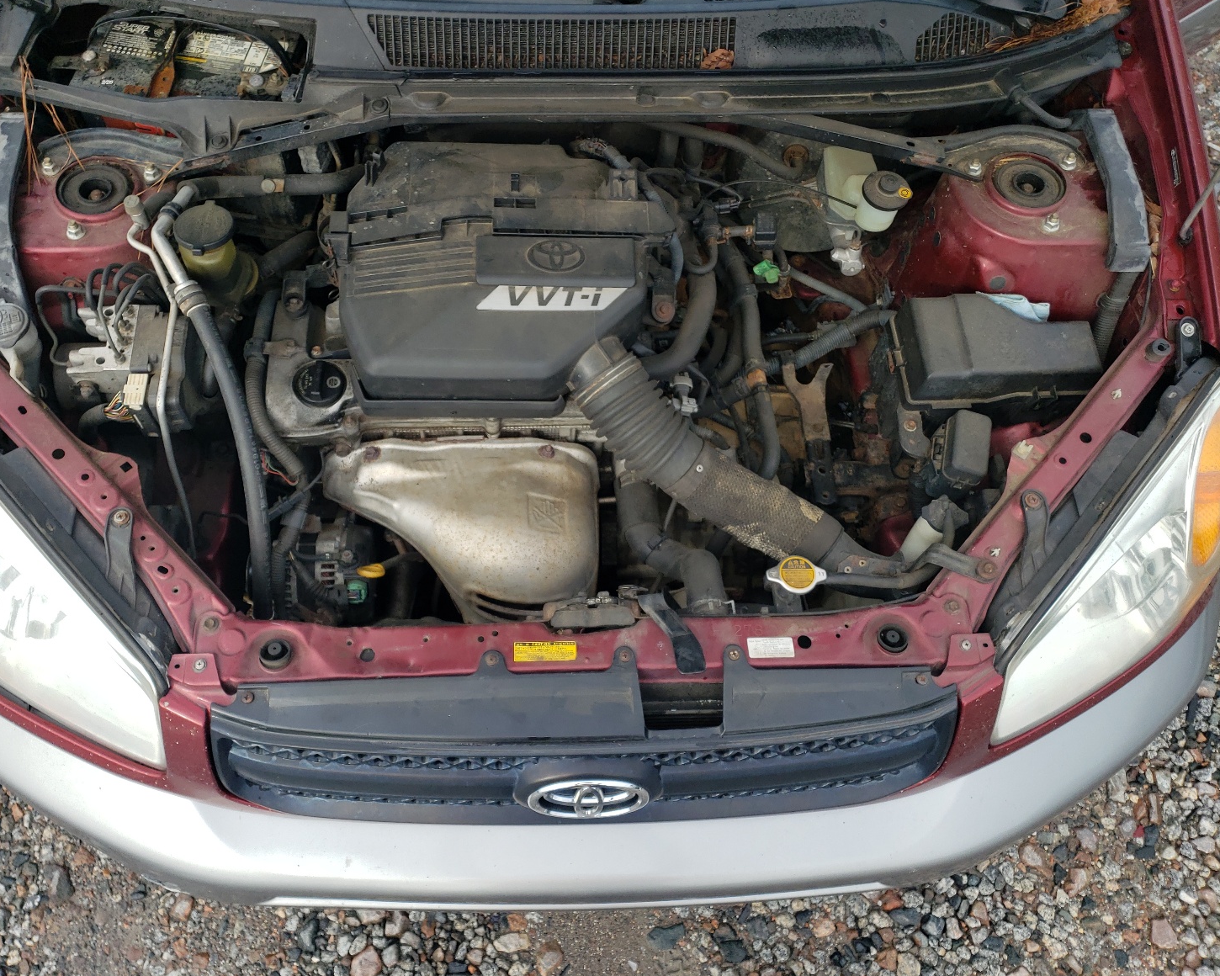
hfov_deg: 62.1
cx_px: 549
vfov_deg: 51.5
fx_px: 1011
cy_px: 482
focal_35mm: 28
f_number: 1.5
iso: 50
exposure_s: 1/1250
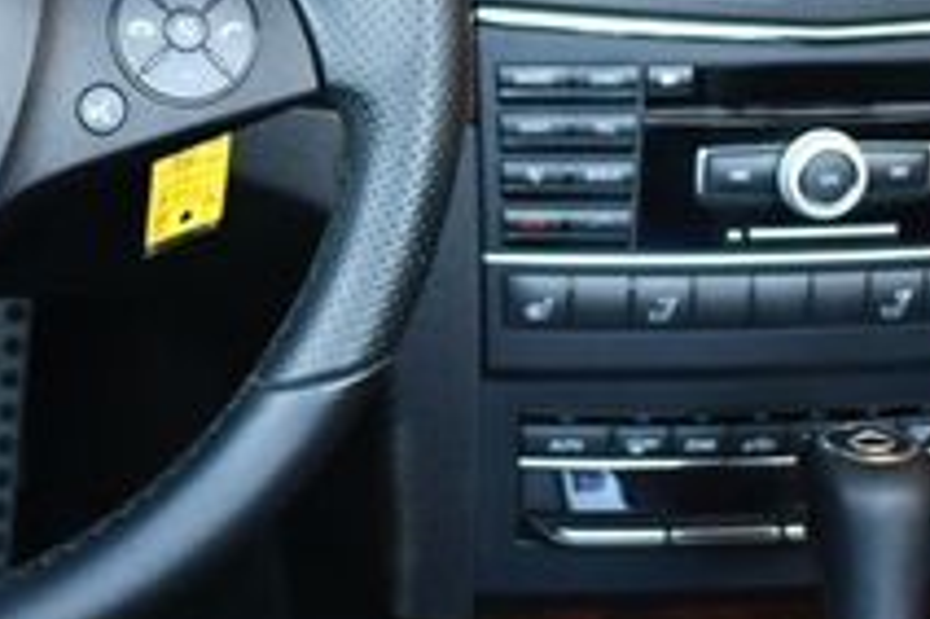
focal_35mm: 121
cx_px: 158
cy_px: 79
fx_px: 3123
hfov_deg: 16.8
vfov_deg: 11.2
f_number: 3.8
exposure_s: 1/125
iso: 800
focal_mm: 20
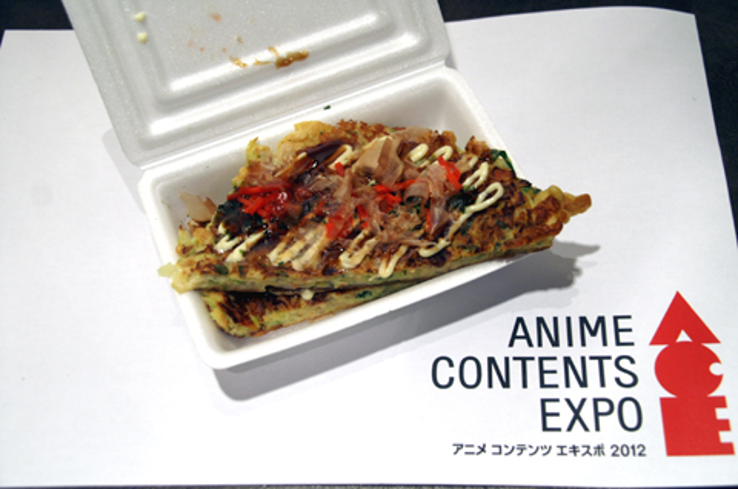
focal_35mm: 60
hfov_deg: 33.5
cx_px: 369
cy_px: 244
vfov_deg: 22.5
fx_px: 1228
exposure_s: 1/10
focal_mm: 40
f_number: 5.6
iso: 400
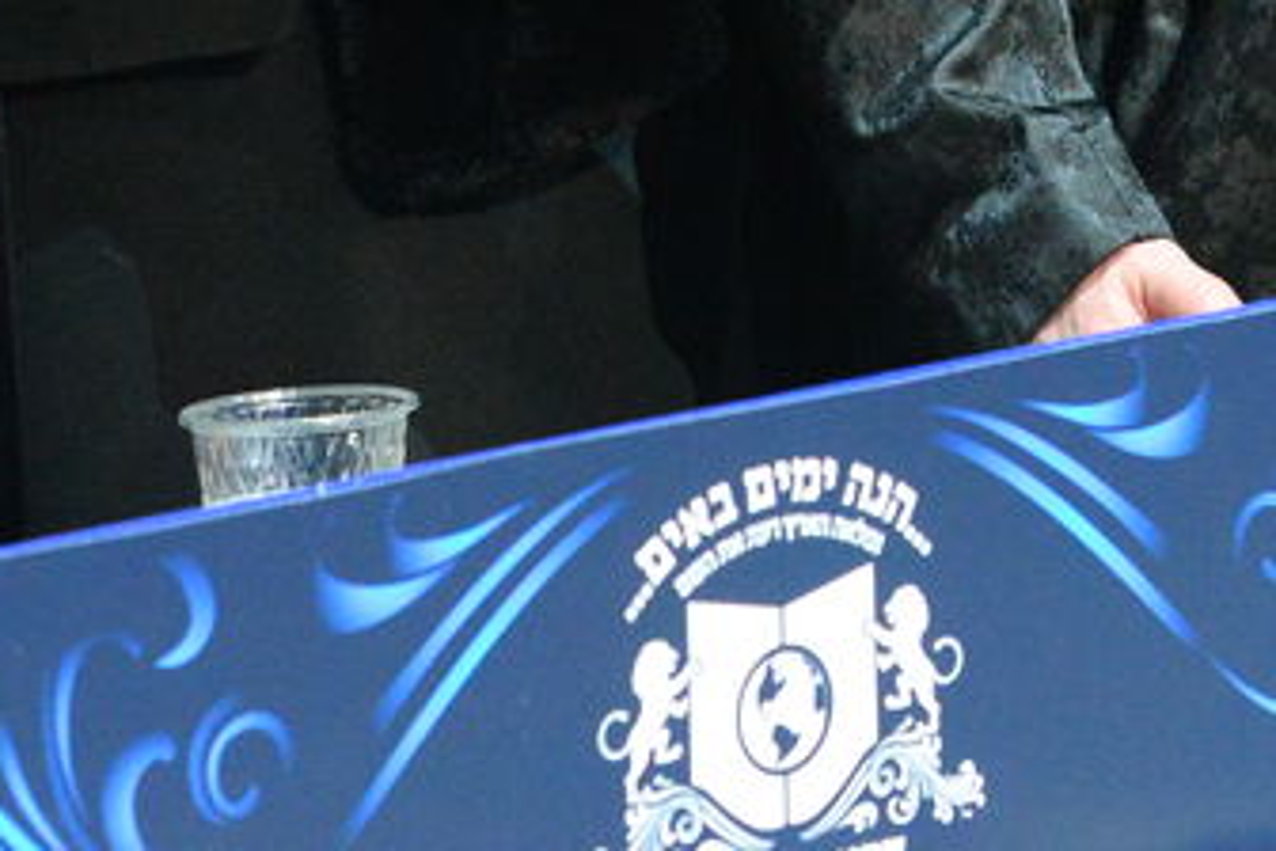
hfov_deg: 7.6
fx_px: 9605
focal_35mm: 271
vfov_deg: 5.0
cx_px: 1261
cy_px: -872
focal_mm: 65
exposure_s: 1/125
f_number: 5.6
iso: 5000
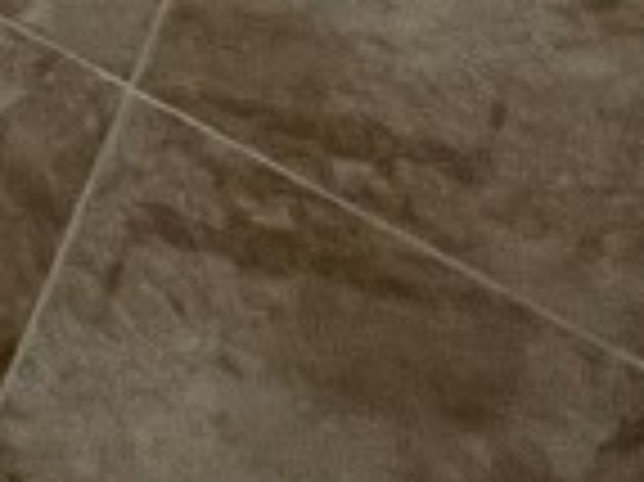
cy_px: -1153
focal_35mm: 93
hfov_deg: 18.3
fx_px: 1729
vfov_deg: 9.7
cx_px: -369
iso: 160
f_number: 1.8
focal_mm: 1.57
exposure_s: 1/120
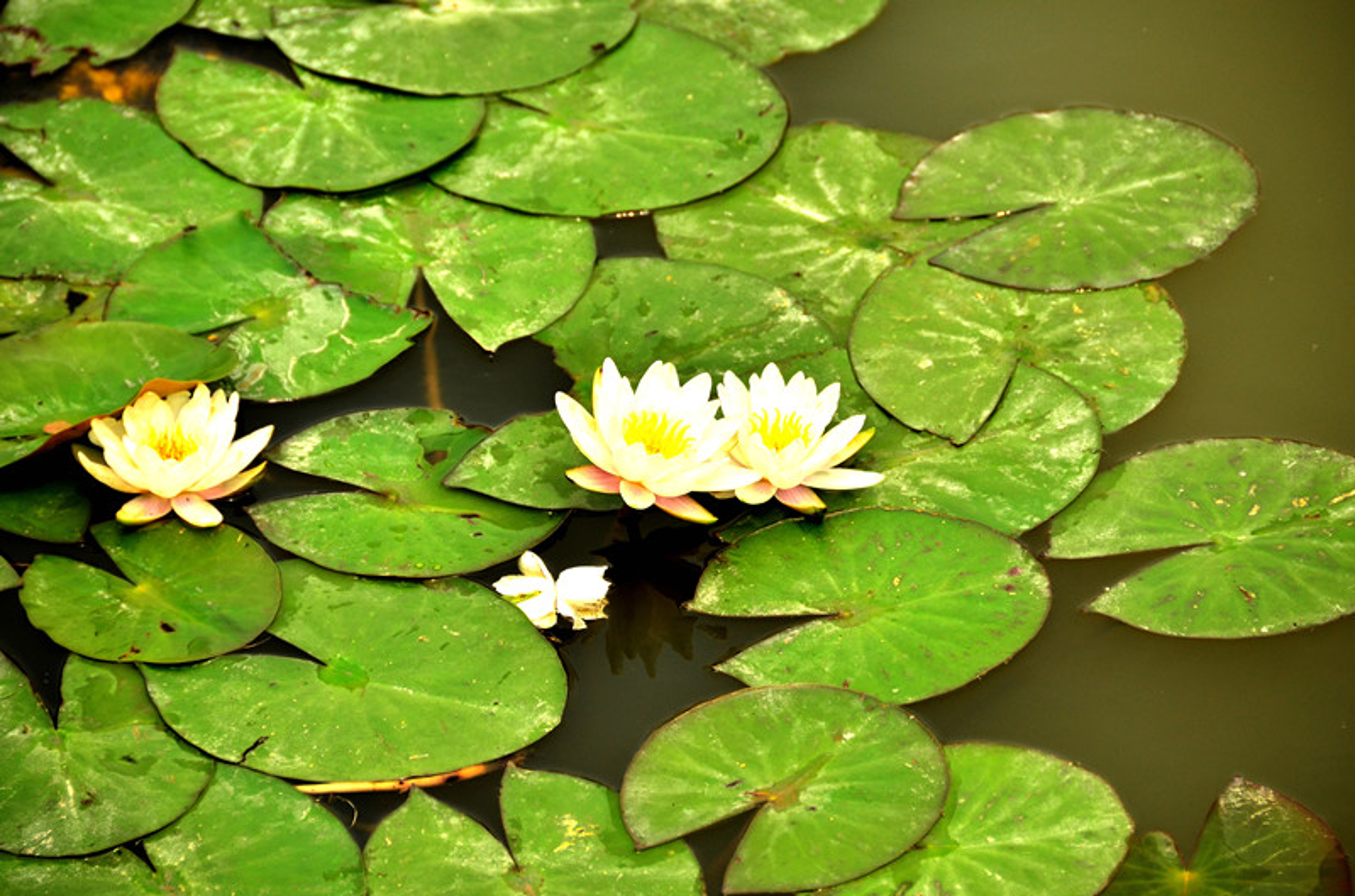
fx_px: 11263
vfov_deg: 4.6
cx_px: 678
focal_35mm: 300
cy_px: 448
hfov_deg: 6.9
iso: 200
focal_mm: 200
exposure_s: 1/1250
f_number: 5.6
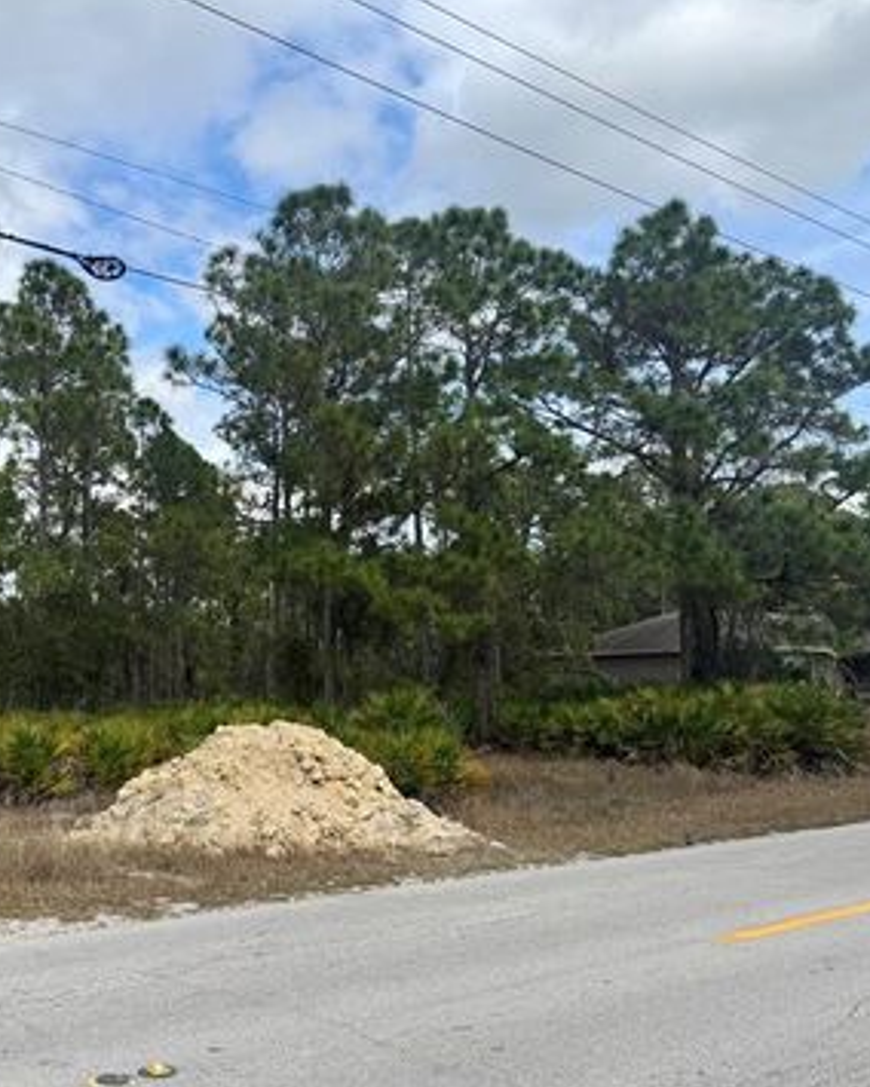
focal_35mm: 33
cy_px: 537
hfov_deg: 43.3
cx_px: 227
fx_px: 1062
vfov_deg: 54.2
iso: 80
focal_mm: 6.76
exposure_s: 1/3597
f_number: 1.78
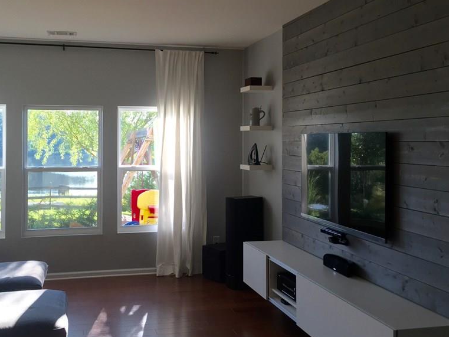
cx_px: 186
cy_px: 137
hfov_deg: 47.7
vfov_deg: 36.7
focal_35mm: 39
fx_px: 506
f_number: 2.2
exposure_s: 1/120
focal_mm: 4.15
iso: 32
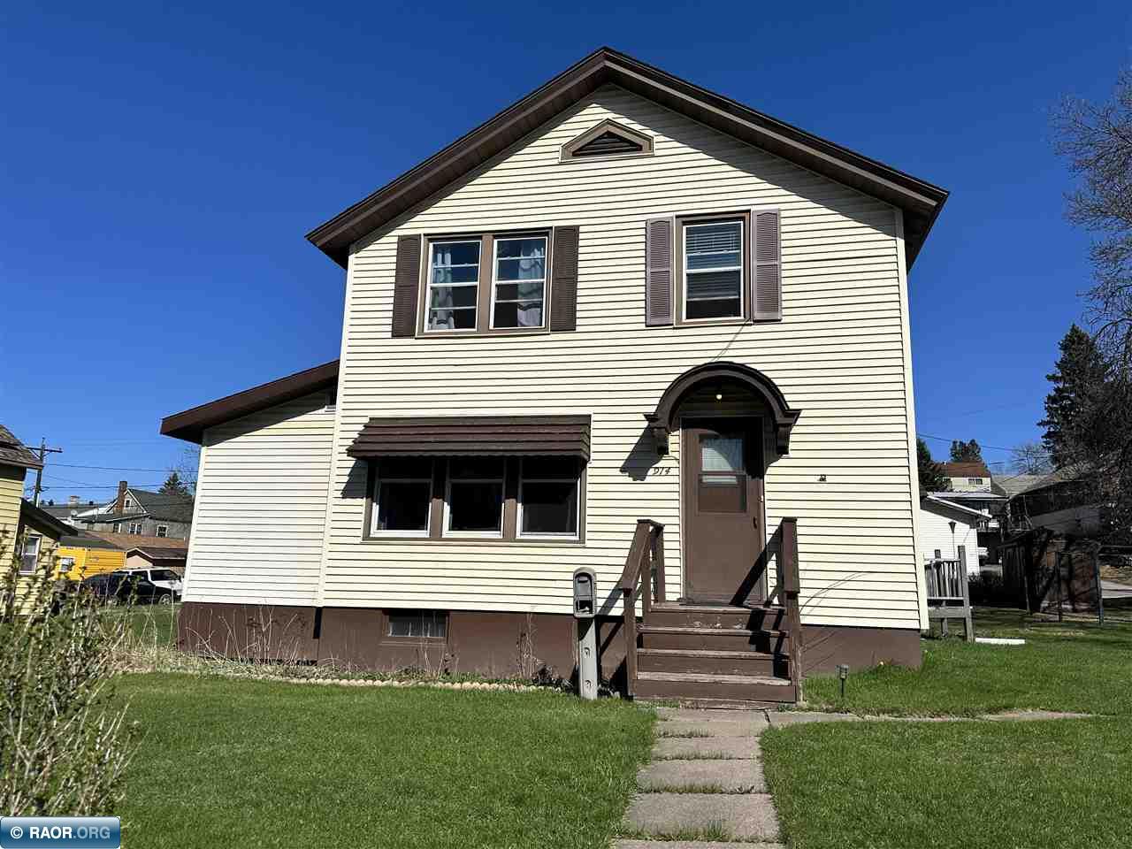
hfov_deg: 71.6
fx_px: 785
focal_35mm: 24
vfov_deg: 56.8
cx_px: 566
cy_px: 424
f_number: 1.78
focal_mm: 6.86
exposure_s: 1/12048
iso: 80
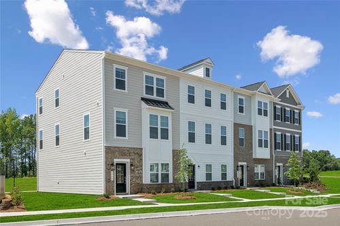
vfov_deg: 41.1
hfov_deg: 58.7
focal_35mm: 32
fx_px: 302
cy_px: 113
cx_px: 170
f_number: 5
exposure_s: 1/1000
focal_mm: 32
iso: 100
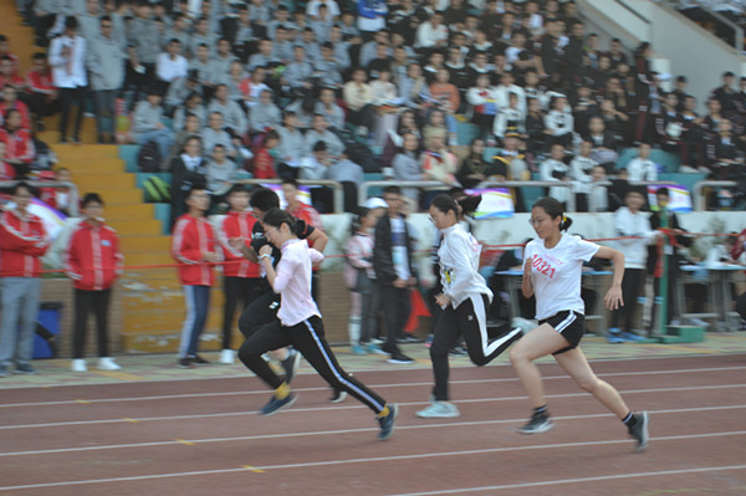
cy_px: 248
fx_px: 1708
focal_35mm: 82
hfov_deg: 24.6
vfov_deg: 16.5
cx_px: 373
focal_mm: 55
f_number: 5.6
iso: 160
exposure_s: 1/125
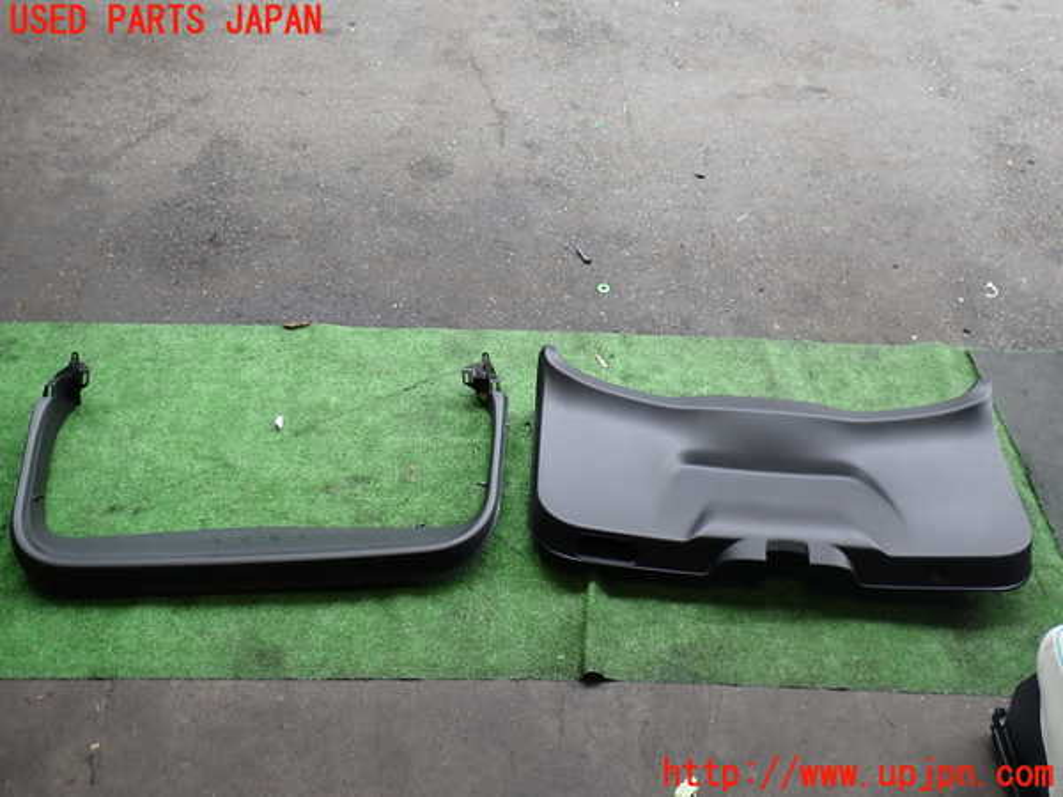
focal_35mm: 30
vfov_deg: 46.8
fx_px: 921
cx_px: 532
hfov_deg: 60.0
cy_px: 398
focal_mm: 5.4
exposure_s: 1/125
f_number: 2.3
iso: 200
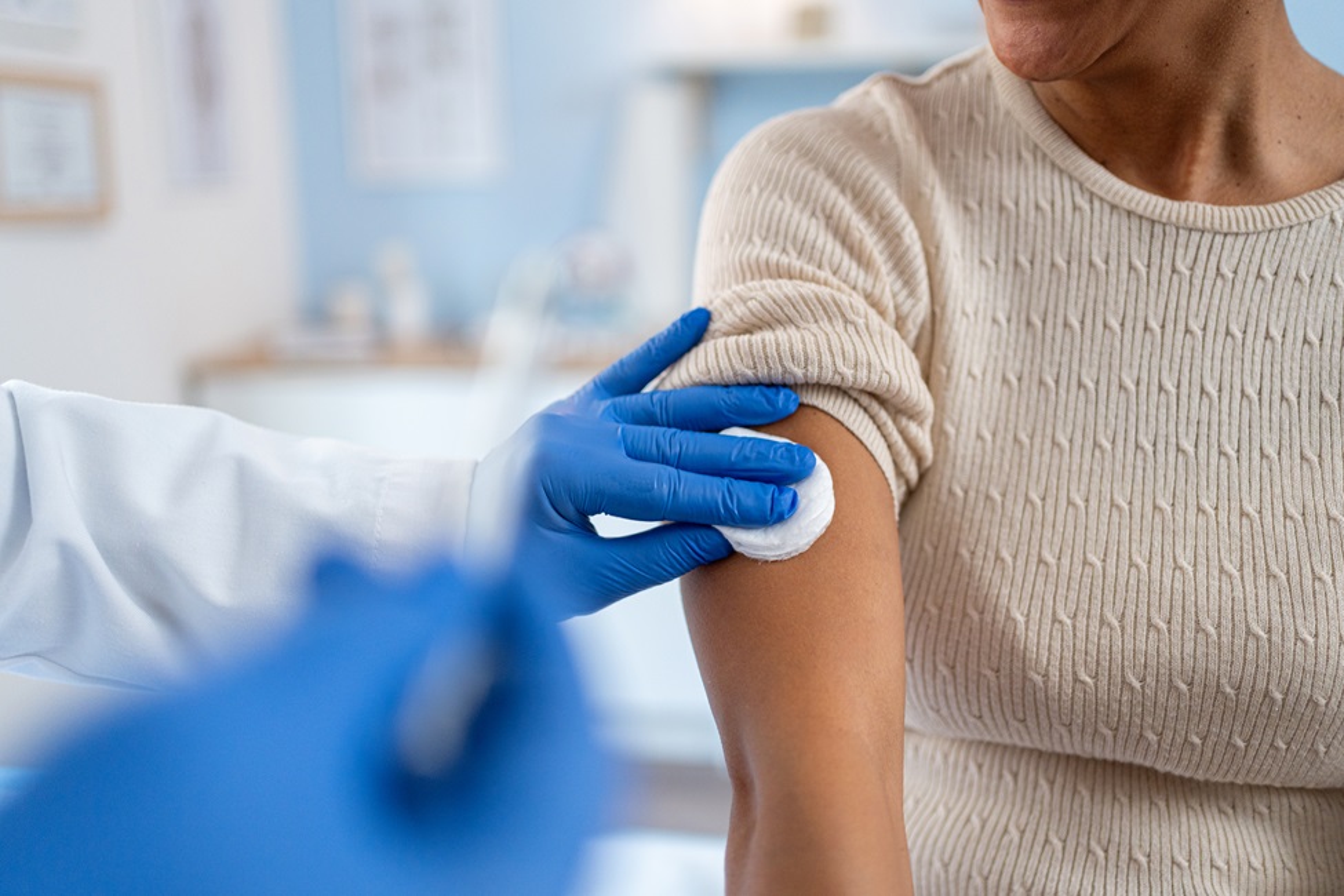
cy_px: 448
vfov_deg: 37.9
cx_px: 672
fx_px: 1307
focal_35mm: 35
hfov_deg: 54.4
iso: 1000
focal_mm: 35
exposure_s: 1/250
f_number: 1.8
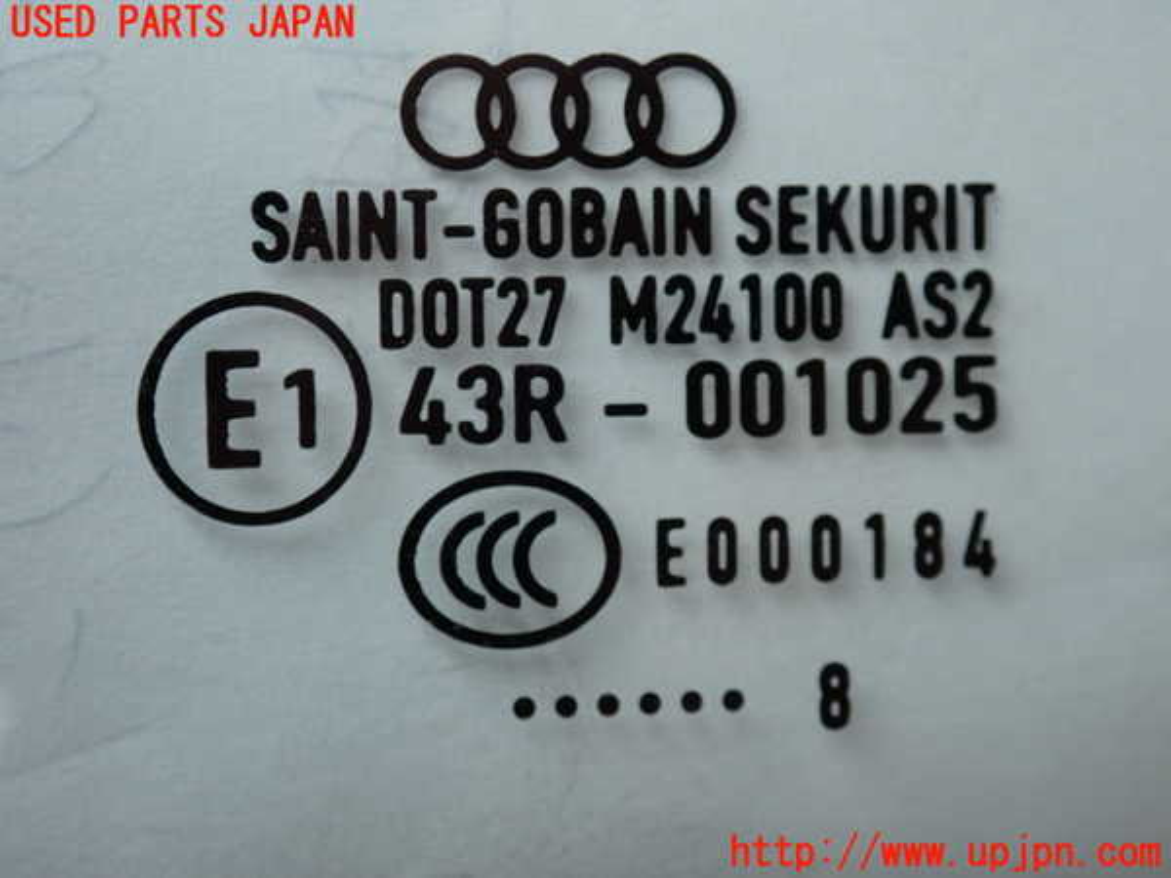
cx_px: 586
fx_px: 3383
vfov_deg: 14.8
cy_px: 439
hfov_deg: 19.6
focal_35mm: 100
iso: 200
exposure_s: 1/100
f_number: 4.9
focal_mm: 18
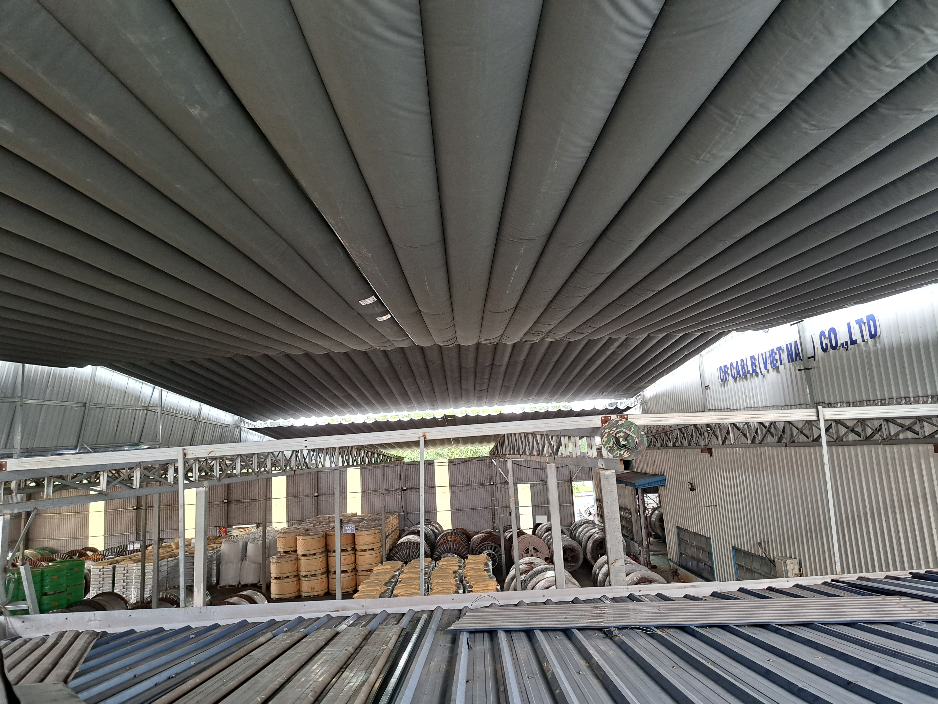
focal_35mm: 24
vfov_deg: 56.8
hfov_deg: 71.6
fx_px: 650
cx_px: 469
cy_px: 352
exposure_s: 1/50
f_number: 1.8
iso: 160
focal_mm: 5.23
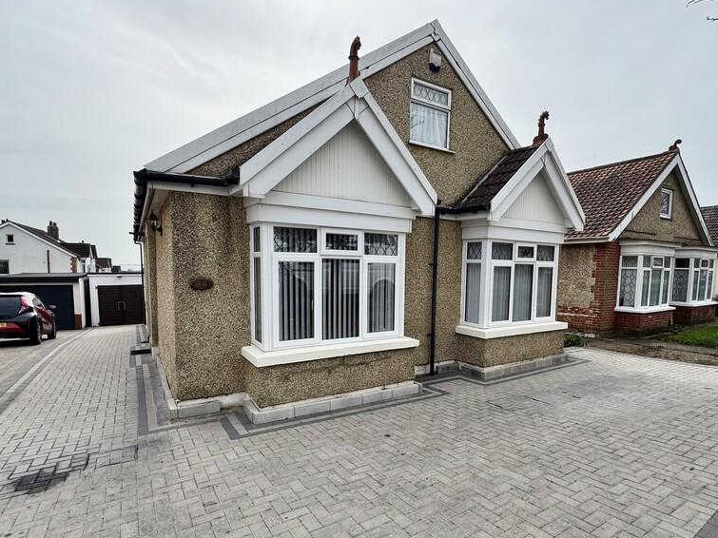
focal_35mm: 19
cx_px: 379
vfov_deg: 68.4
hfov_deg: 84.6
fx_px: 394
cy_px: 302
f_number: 2.2
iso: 50
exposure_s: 1/858
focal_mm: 2.22
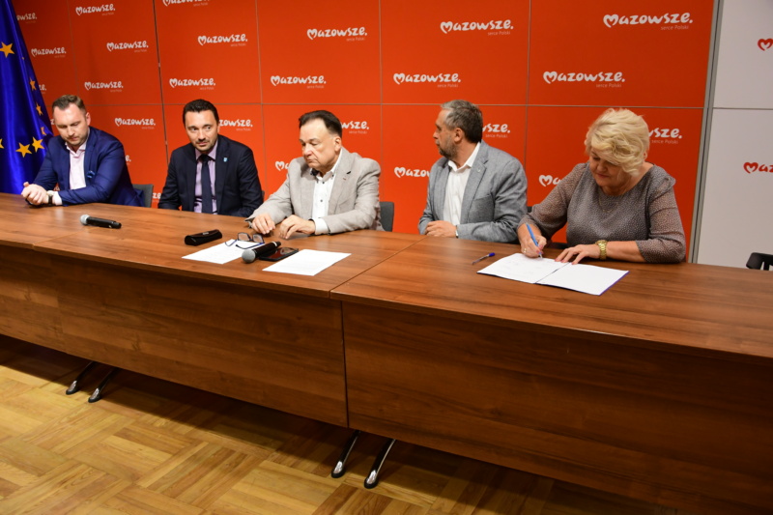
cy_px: 258
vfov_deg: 42.3
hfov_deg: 60.3
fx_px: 665
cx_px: 386
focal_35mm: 31
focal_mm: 21
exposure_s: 1/125
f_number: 3.8
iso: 1600
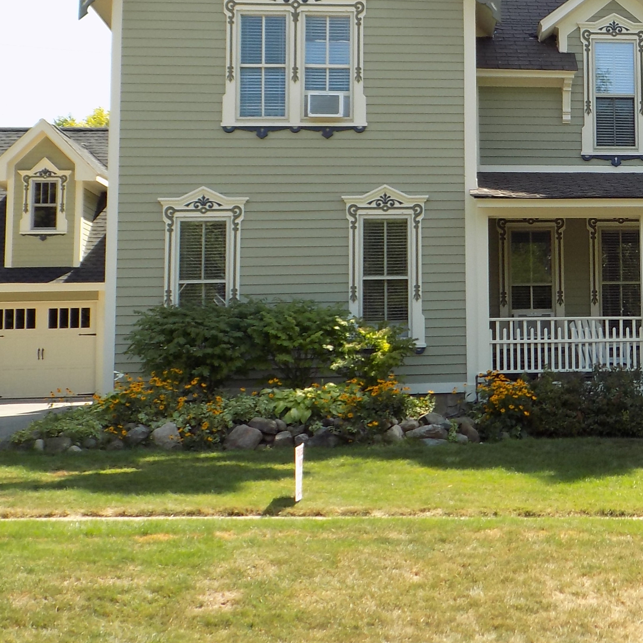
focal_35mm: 68
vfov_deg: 25.1
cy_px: 181
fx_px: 1429
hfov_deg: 24.1
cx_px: 663
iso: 80
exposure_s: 1/250
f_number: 3.4
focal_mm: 6.1
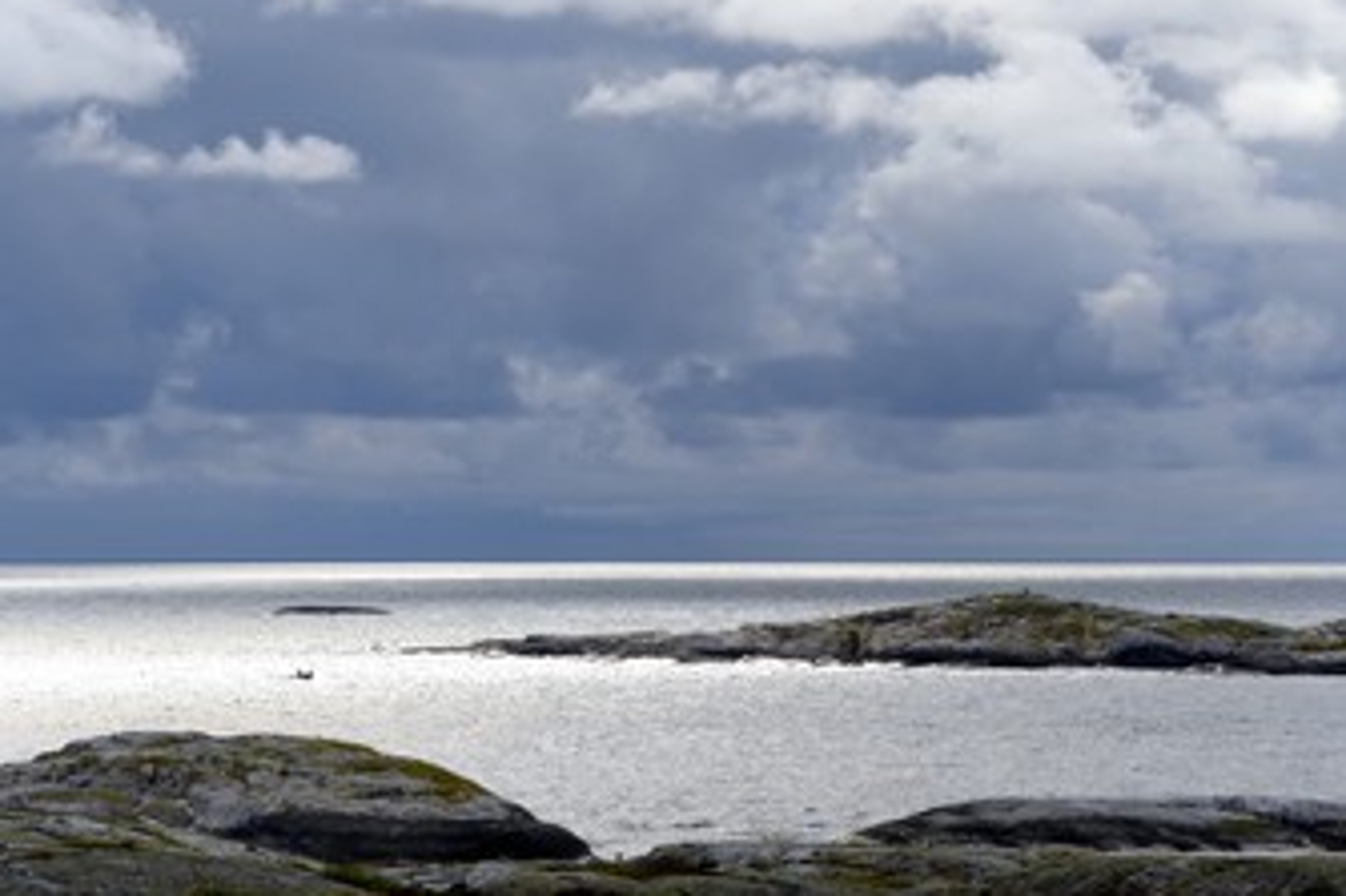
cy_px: 382
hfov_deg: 9.9
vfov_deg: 6.6
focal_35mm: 207
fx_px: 7735
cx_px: 812
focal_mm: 165
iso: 200
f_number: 11
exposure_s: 1/400
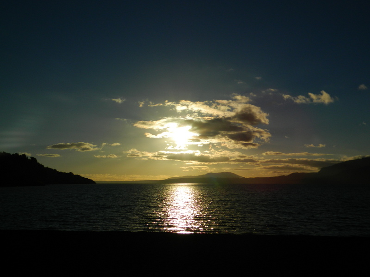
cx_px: 185
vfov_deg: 35.1
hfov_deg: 45.8
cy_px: 138
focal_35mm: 41
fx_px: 438
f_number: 9.8
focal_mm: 7.3
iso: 80
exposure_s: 1/1000
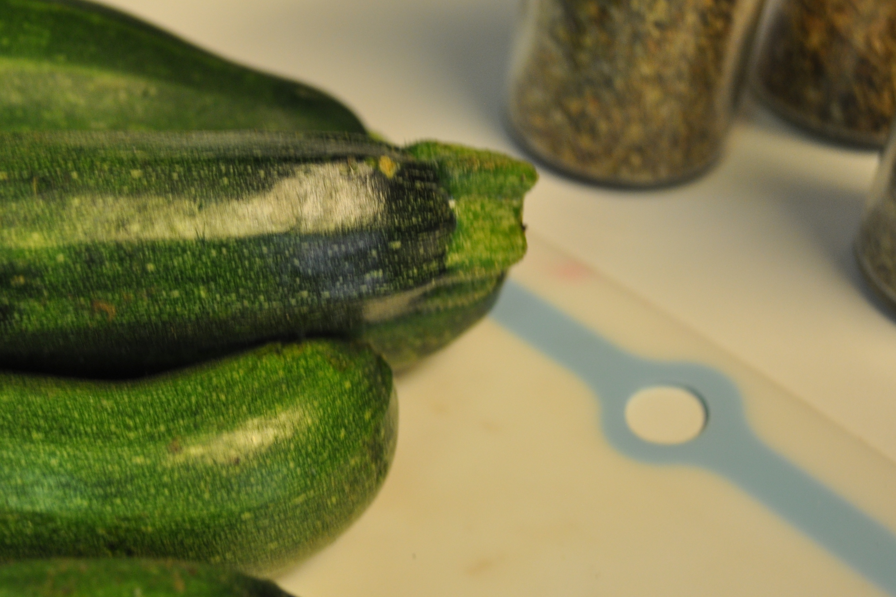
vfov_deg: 19.2
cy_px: 282
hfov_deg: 28.3
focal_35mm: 71
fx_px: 1762
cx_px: 269
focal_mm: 29
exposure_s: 1/15
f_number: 4.5
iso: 450
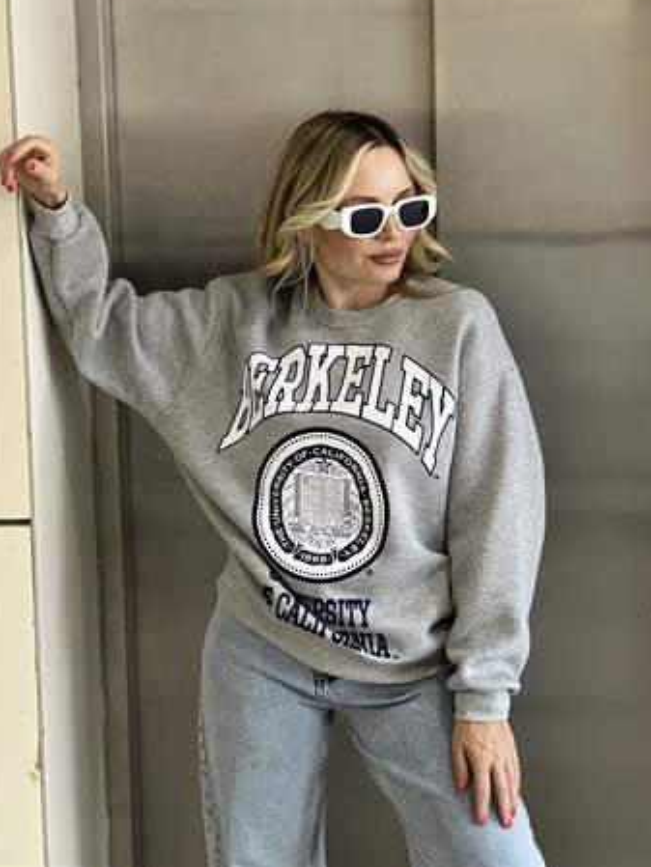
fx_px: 2005
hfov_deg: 18.4
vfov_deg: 24.4
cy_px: 419
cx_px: 326
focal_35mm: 80
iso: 250
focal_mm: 9
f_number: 2.8
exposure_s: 1/40
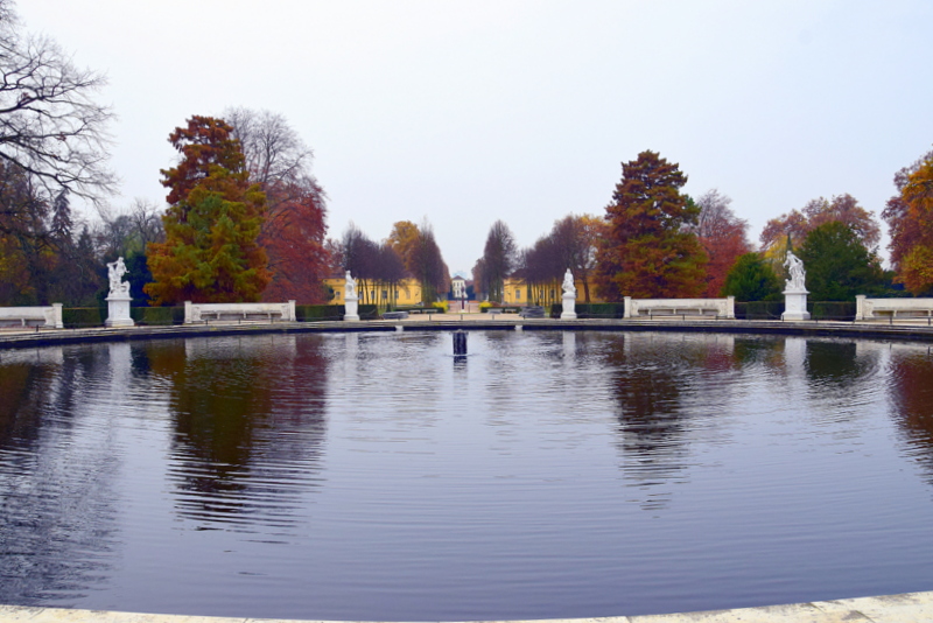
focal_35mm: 27
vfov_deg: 48.0
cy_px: 312
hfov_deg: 67.4
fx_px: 700
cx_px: 466
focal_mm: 18
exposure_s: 1/125
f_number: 9
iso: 400
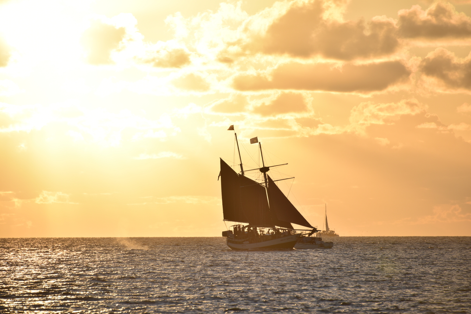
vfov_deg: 4.6
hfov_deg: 6.9
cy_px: 157
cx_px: 236
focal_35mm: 300
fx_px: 3926
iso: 100
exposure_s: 1/640
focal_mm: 300
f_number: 7.1
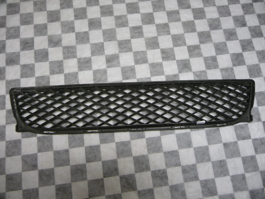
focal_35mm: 28
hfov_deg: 63.4
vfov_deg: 49.7
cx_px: 132
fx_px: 214
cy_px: 100
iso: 125
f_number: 3.3
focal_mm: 4.7
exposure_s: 1/30
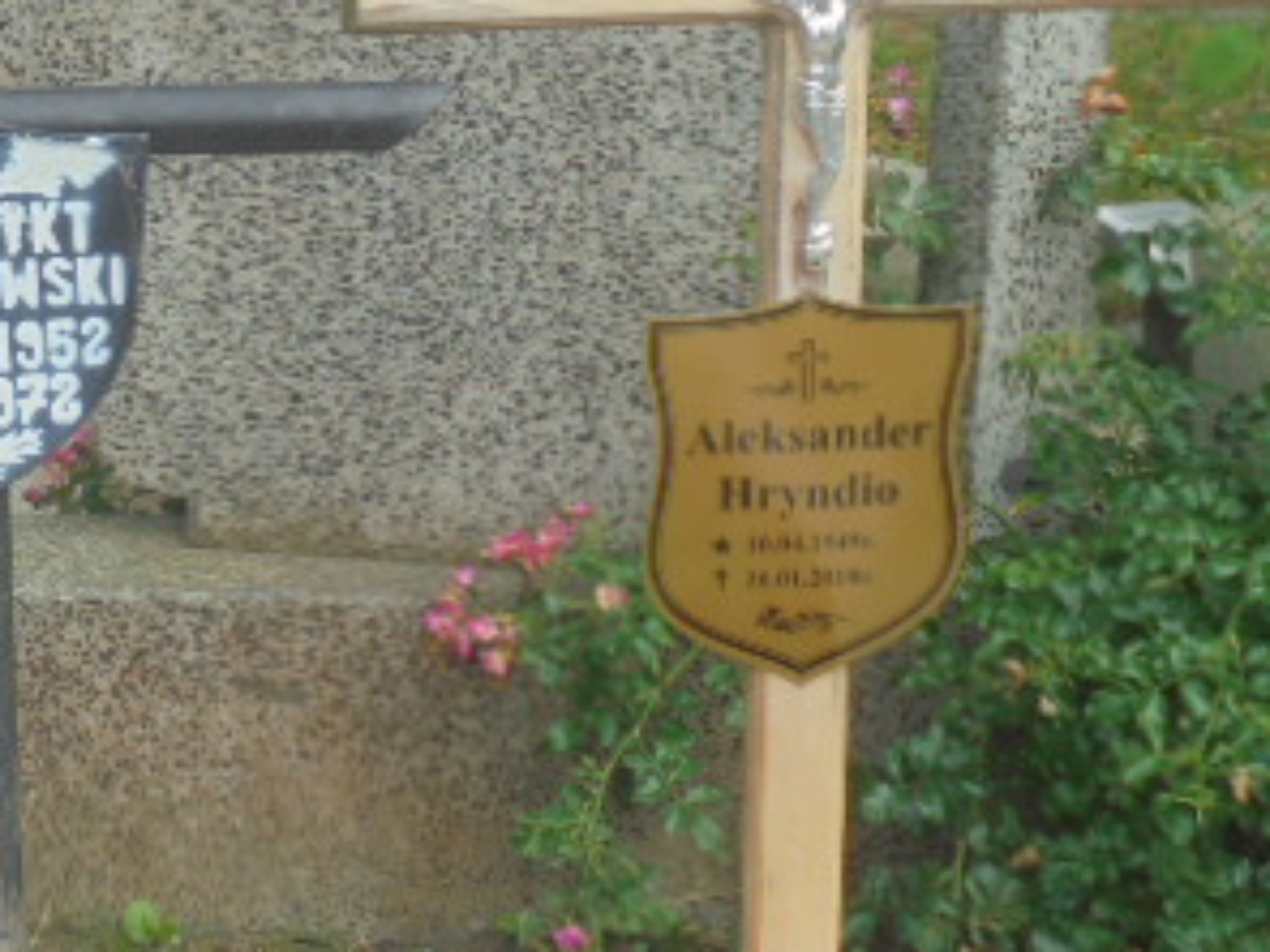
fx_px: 3412
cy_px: 159
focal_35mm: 93
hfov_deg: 20.3
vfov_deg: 15.8
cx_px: -39
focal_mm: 7.8
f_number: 4.5
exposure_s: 1/125
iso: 100
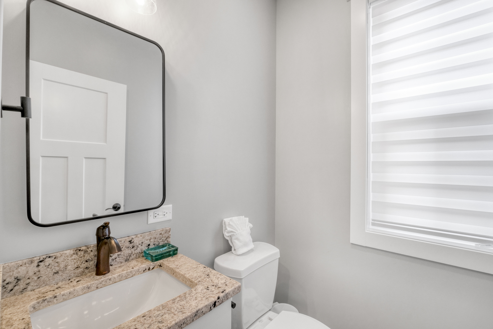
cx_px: 246
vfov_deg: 77.3
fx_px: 205
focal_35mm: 15
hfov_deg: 100.4
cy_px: 164
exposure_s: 1/4
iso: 800
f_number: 13
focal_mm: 10
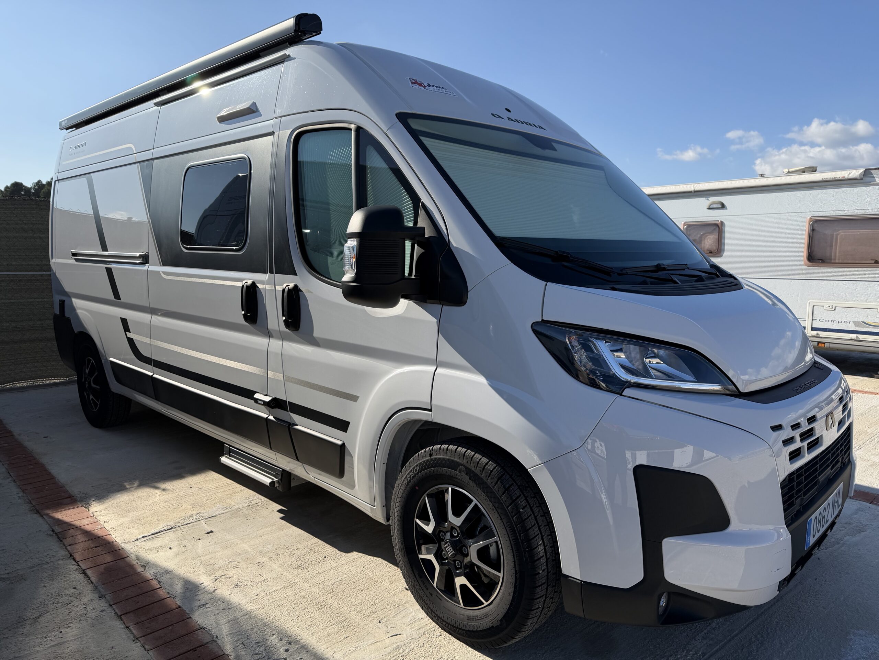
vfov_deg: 56.8
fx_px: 609
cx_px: 440
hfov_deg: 71.6
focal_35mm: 24
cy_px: 330
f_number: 1.78
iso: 80
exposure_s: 1/4975
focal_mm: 6.76
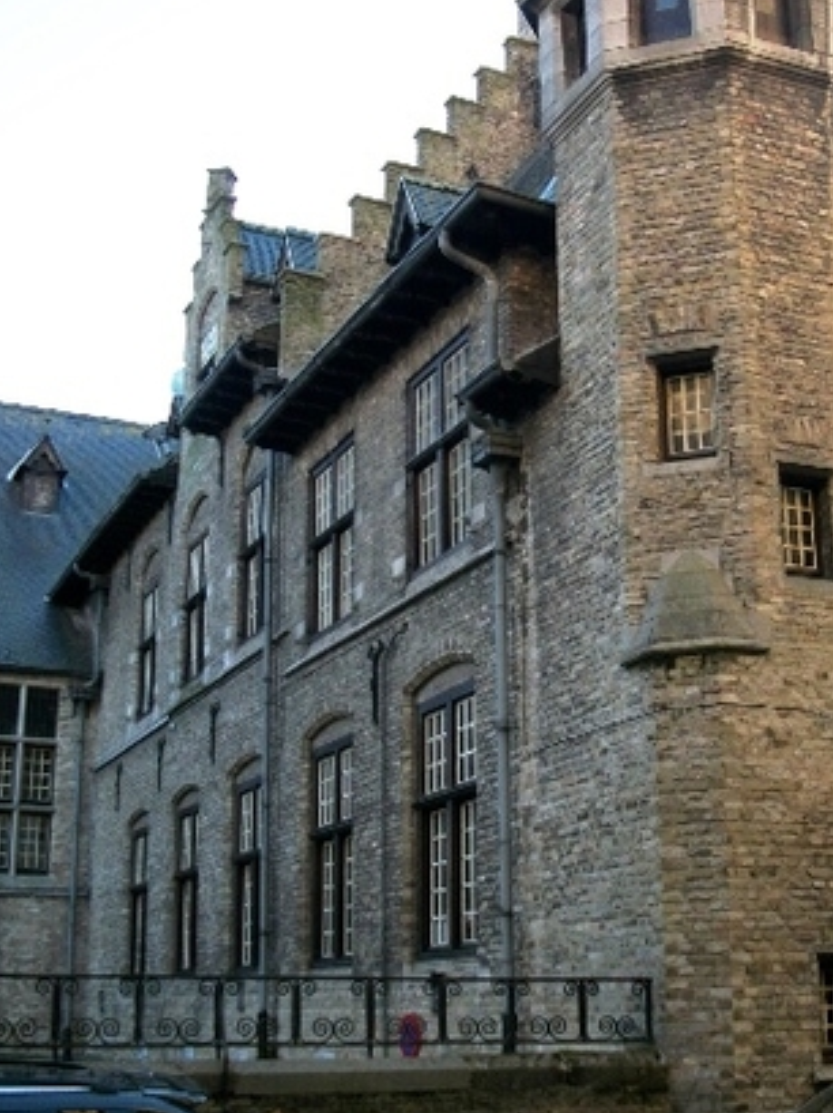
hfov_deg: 30.7
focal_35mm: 47
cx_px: 528
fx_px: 1510
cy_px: 539
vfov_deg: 40.5
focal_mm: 5.7
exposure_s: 1/125
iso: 80
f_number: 2.9
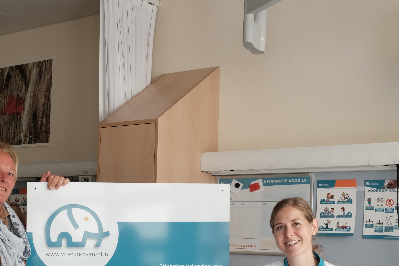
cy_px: 220
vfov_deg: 23.4
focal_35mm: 57
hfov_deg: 35.0
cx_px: 163
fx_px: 632
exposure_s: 1/26
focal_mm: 18
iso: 160
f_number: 5
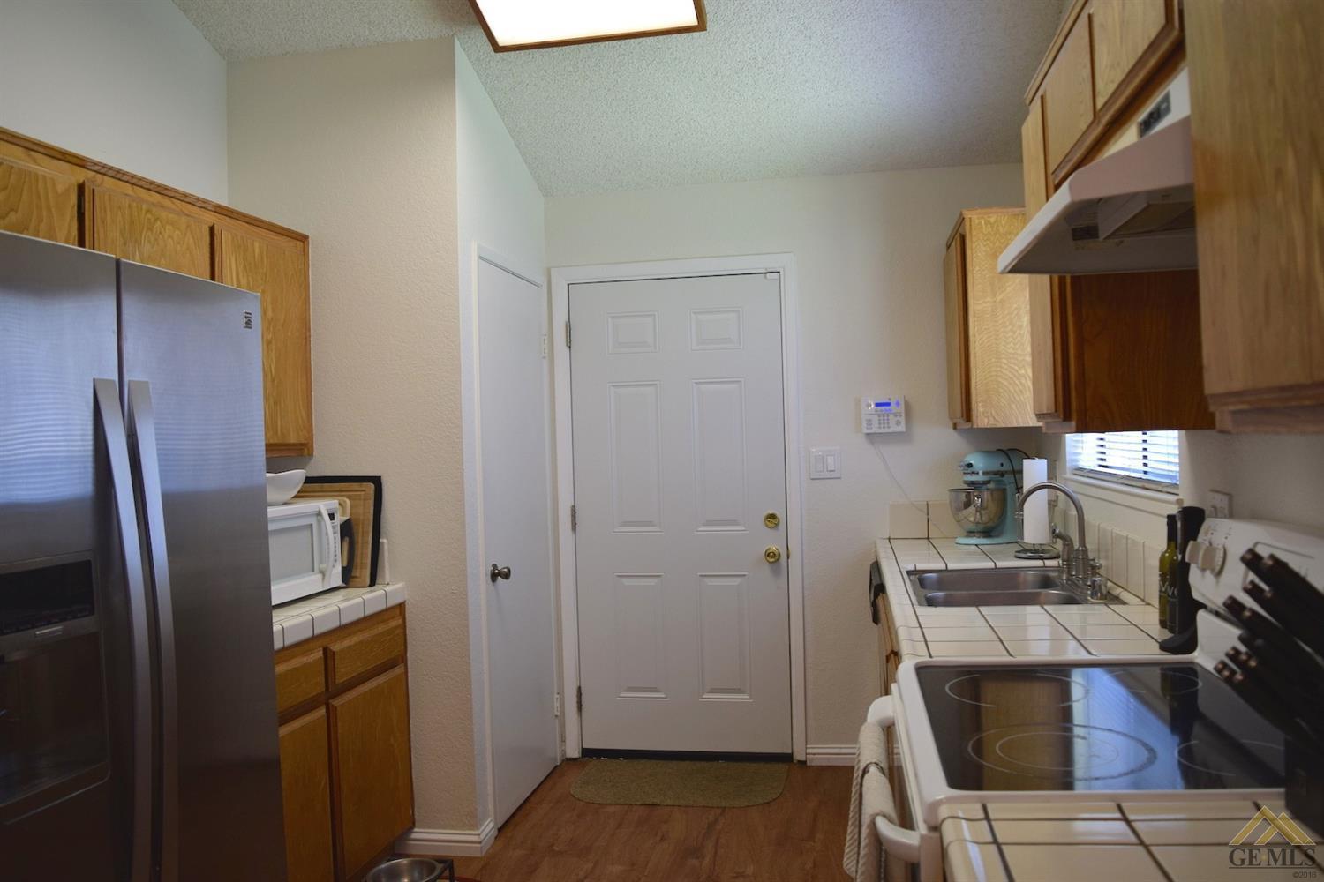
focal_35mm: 27
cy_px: 441
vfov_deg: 47.9
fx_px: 993
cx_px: 662
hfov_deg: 67.4
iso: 400
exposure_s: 1/60
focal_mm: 18
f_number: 4
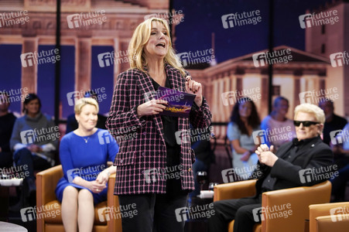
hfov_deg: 23.9
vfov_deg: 16.0
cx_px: 174
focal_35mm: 85
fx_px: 823
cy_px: 116
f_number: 2.8
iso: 1600
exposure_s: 1/160
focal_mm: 85
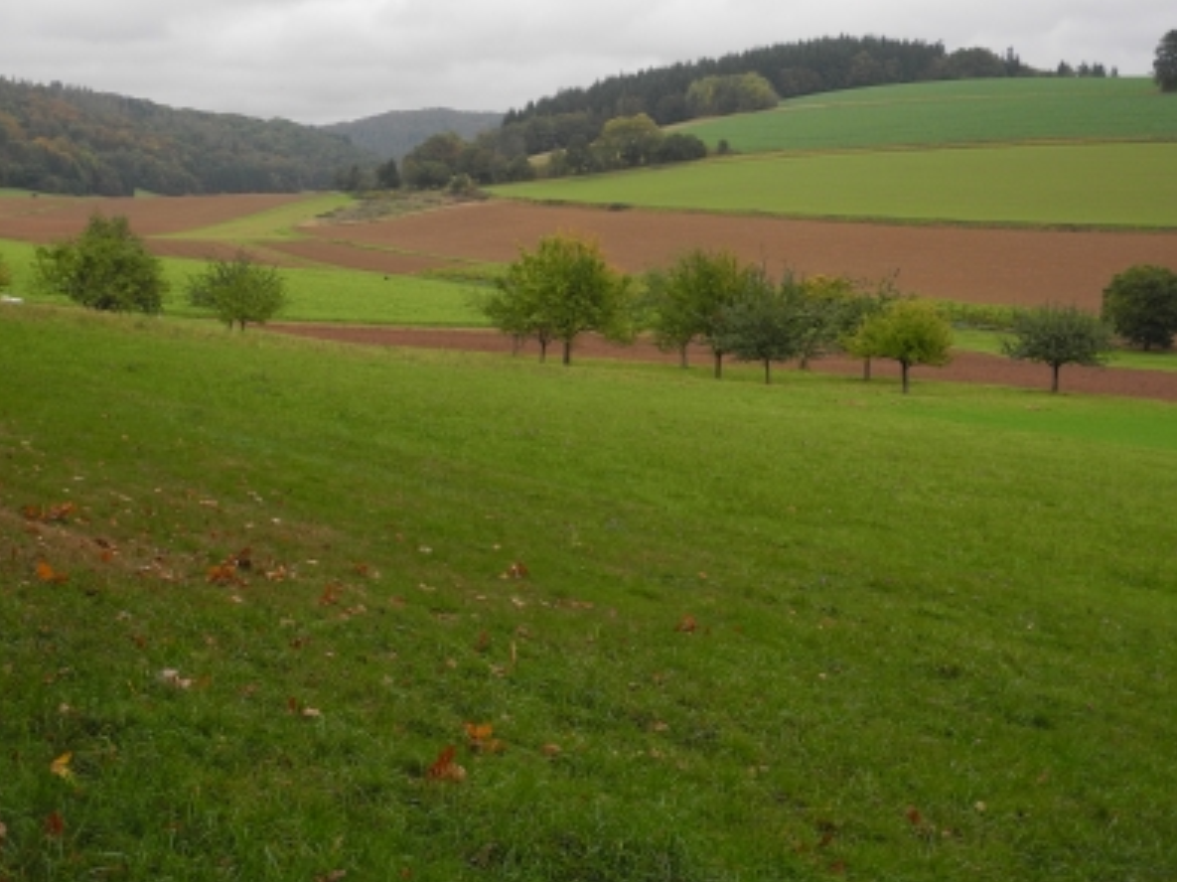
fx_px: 1768
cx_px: 492
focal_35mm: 52
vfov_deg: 27.9
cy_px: 311
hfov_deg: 36.7
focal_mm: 8.1
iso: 100
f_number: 3.2
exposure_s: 1/250
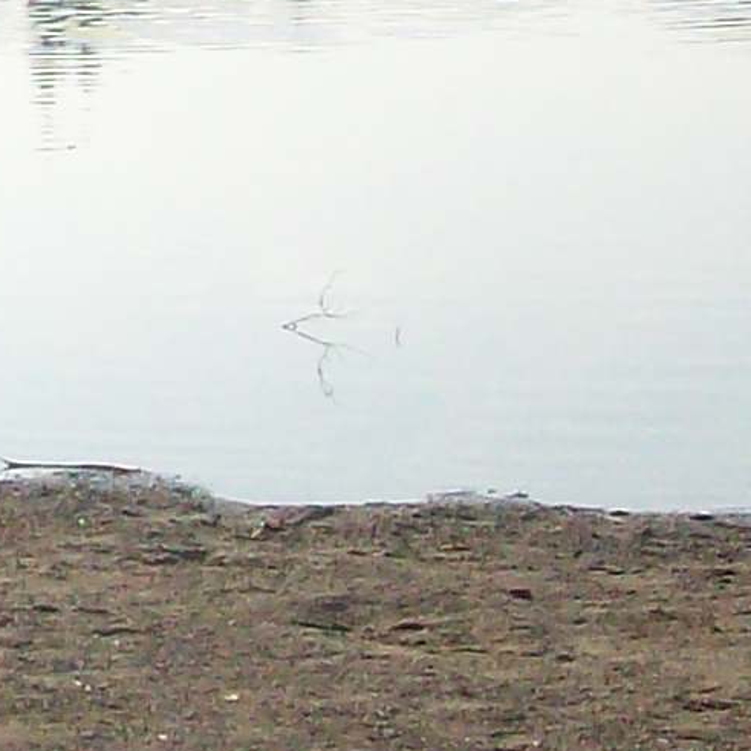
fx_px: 4860
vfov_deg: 8.7
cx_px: -619
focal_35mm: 198
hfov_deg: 8.5
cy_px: -142
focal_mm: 6
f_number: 4.8
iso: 200
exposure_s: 1/1401
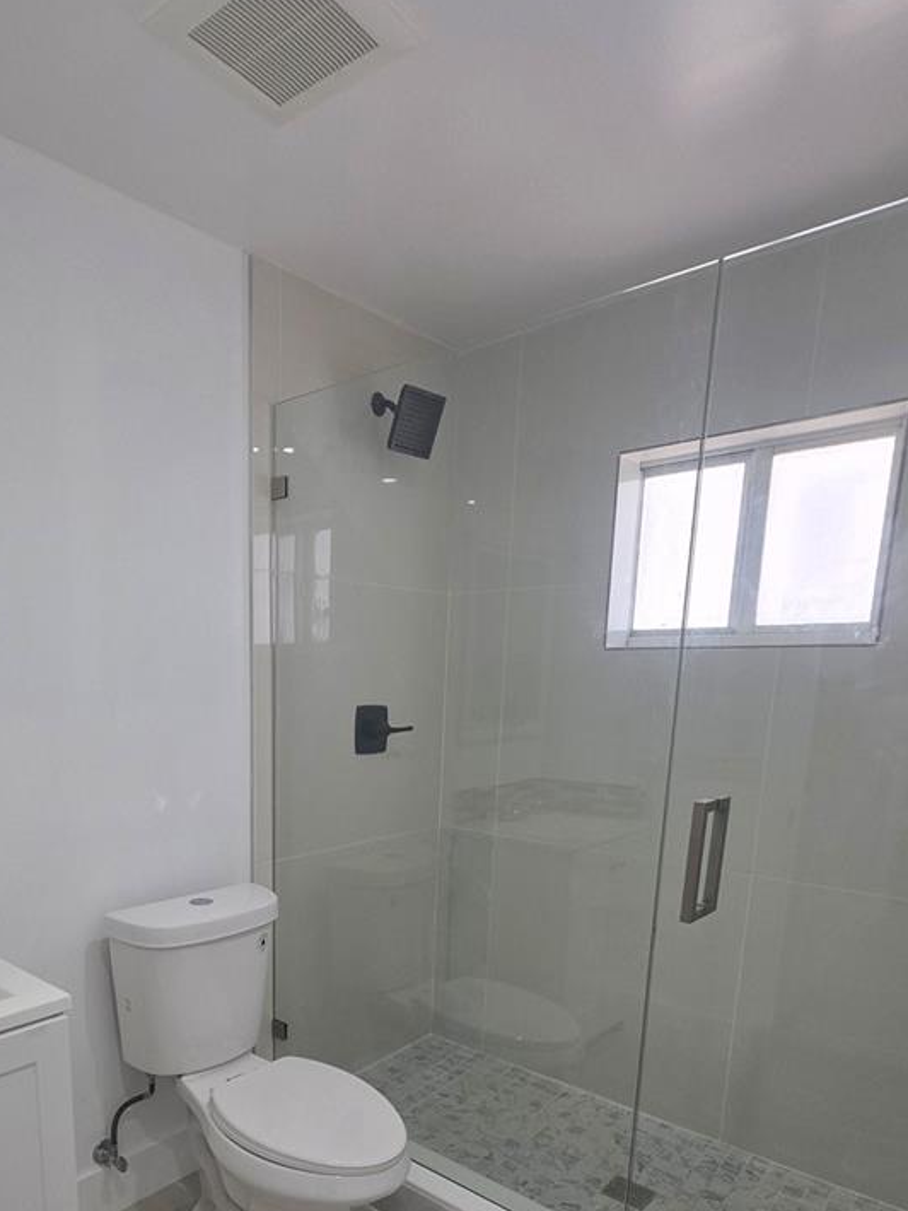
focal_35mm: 22
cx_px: 285
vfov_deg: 73.2
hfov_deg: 59.3
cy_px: 842
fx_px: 769
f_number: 1.9
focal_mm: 2.2
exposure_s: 1/120
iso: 80
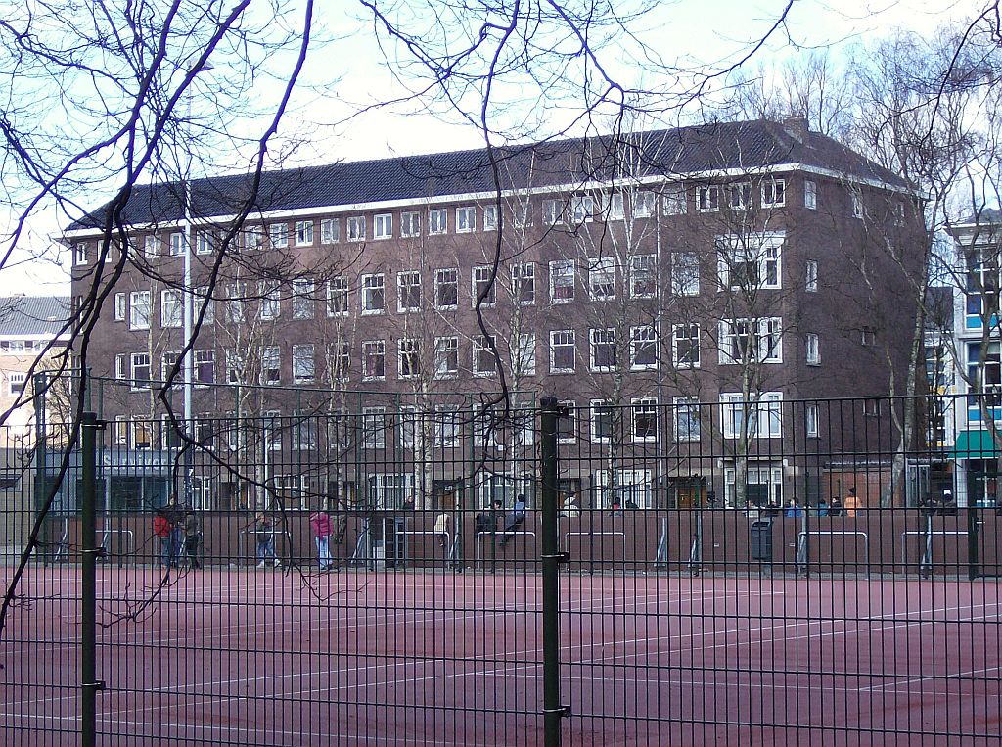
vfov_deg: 17.3
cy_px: 374
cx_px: 501
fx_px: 2455
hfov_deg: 23.1
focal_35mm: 85
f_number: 4.2
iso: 100
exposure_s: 1/269
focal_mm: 14.1
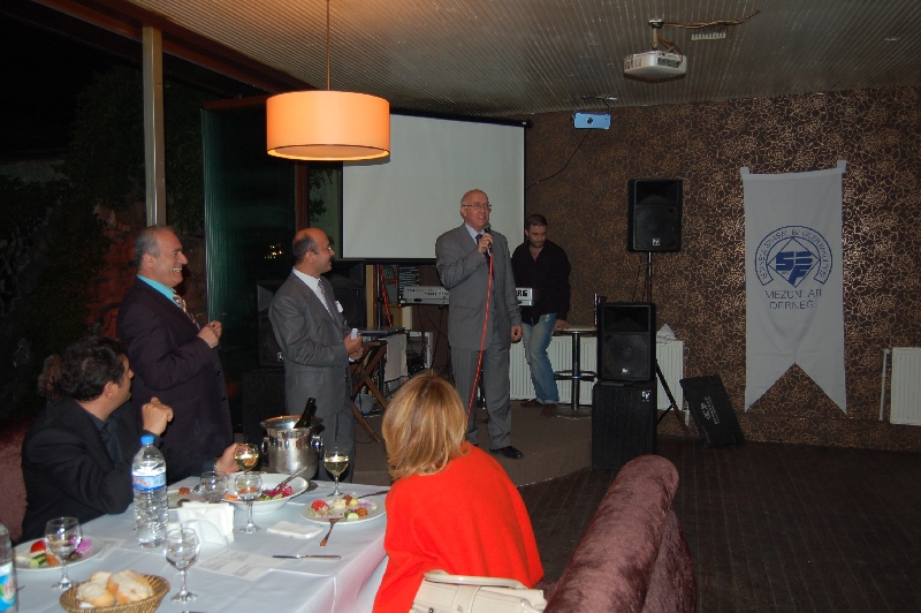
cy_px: 306
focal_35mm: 30
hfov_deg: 62.0
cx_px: 460
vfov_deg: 43.5
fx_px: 767
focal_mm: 20
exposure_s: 1/60
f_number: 3.8
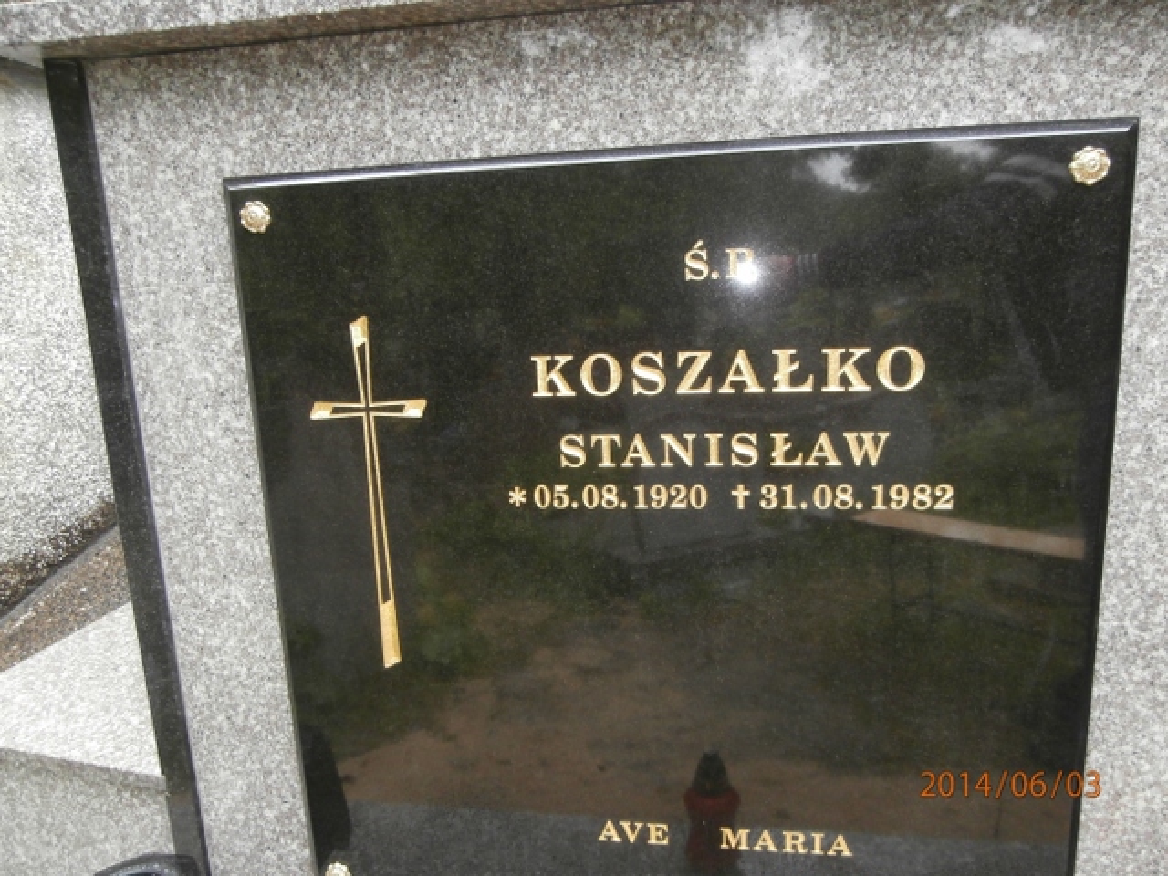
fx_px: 810
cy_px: 438
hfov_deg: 71.6
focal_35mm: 24
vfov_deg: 56.8
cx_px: 584
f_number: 3
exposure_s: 1/30
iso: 200
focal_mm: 4.2
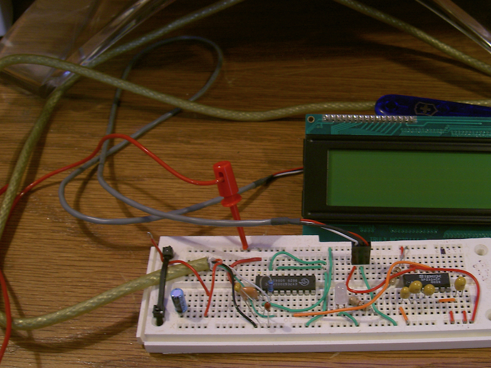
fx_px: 723
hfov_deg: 37.2
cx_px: 319
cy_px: 219
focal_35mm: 51
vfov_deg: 28.5
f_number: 2.8
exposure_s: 1/15
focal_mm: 8
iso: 100
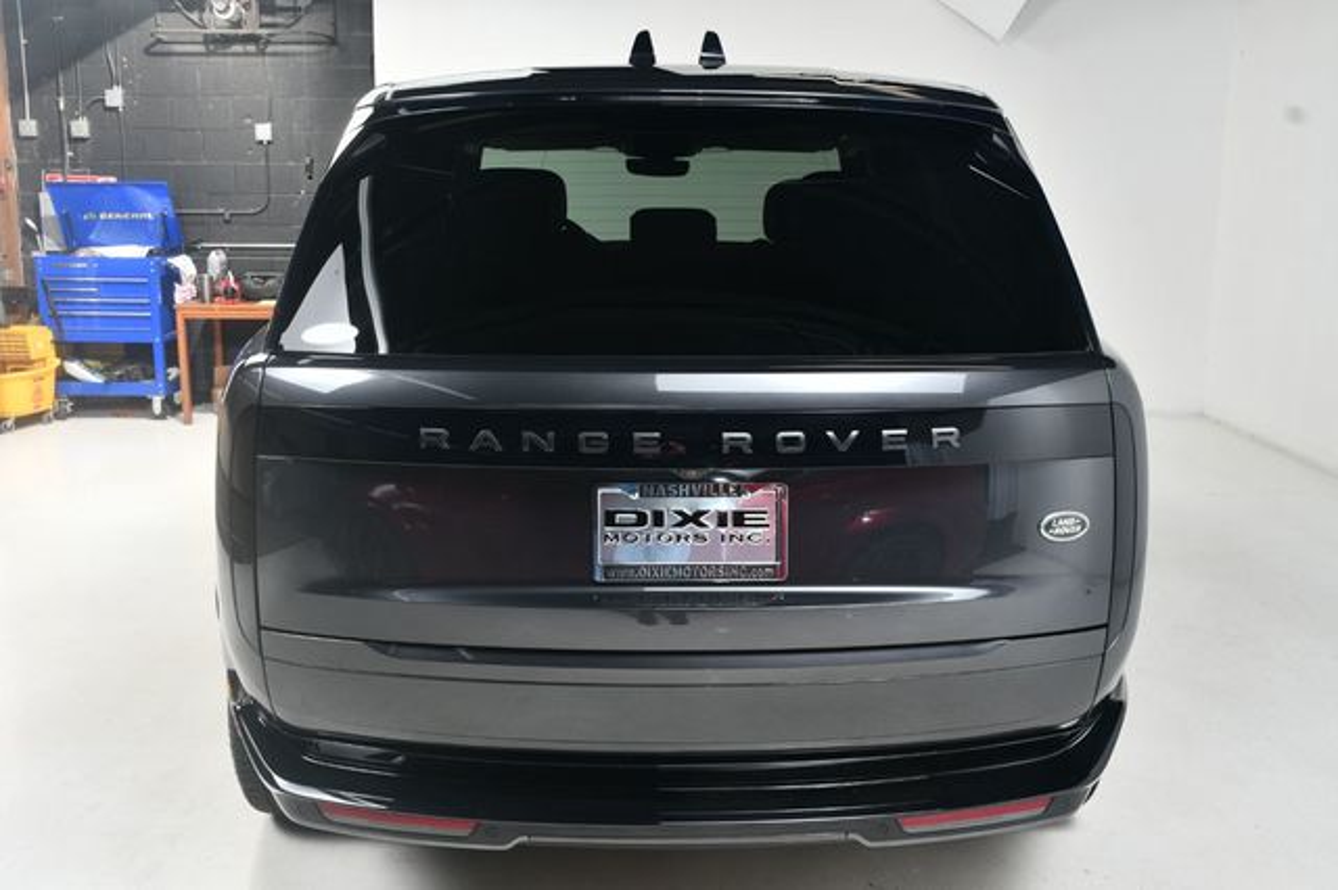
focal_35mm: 36
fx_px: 1337
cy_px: 445
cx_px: 669
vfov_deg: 36.8
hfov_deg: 53.2
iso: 100
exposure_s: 1/160
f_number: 9
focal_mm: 24
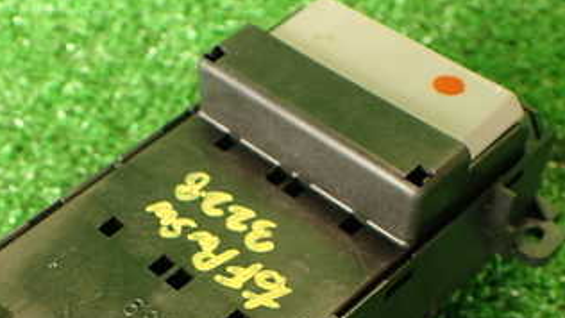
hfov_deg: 33.5
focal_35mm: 62
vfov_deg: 18.7
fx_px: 929
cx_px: 188
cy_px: 341
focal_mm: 5.4
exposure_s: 1/30
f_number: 2.3
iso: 200
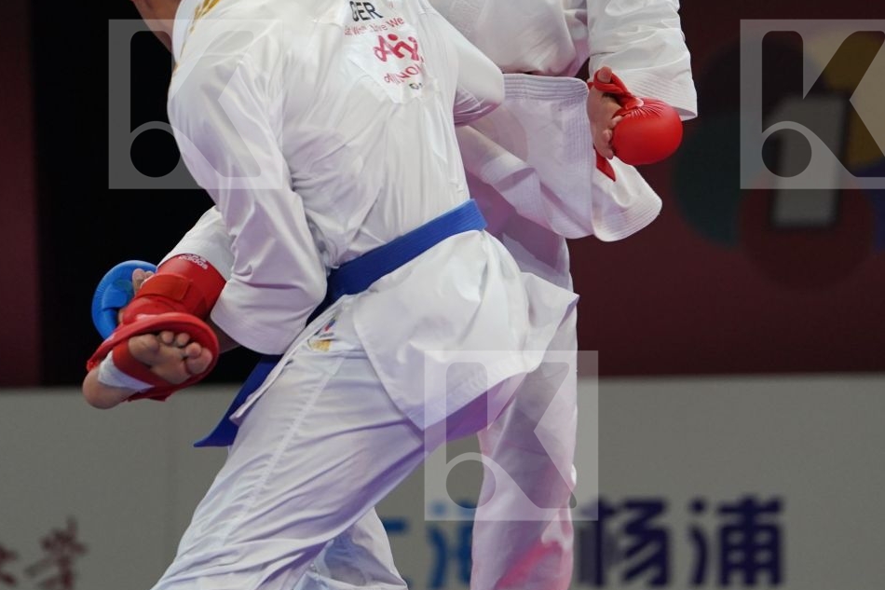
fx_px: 9315
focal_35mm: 379
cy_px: 104
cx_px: 511
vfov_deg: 3.6
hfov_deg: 5.4
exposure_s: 1/1000
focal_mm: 200
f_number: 2.8
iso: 1600
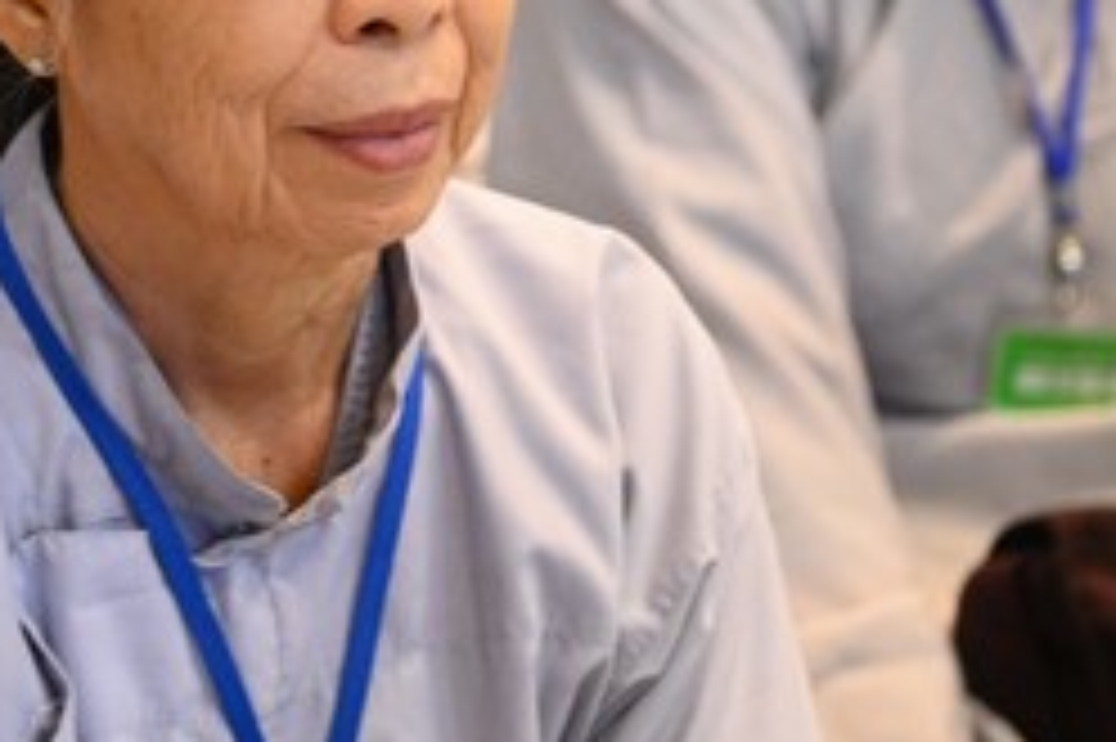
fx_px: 8922
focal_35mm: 288
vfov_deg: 4.8
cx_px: 112
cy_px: -117
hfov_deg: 7.1
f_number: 4
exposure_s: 1/125
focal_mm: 110
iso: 6400
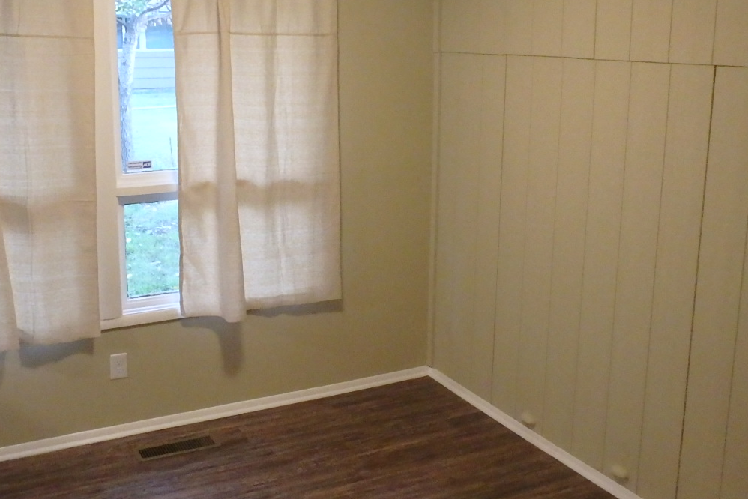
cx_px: 355
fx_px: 873
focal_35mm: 42
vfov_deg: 31.9
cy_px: 231
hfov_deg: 46.4
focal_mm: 3.7
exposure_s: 1/30
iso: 800
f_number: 3.5
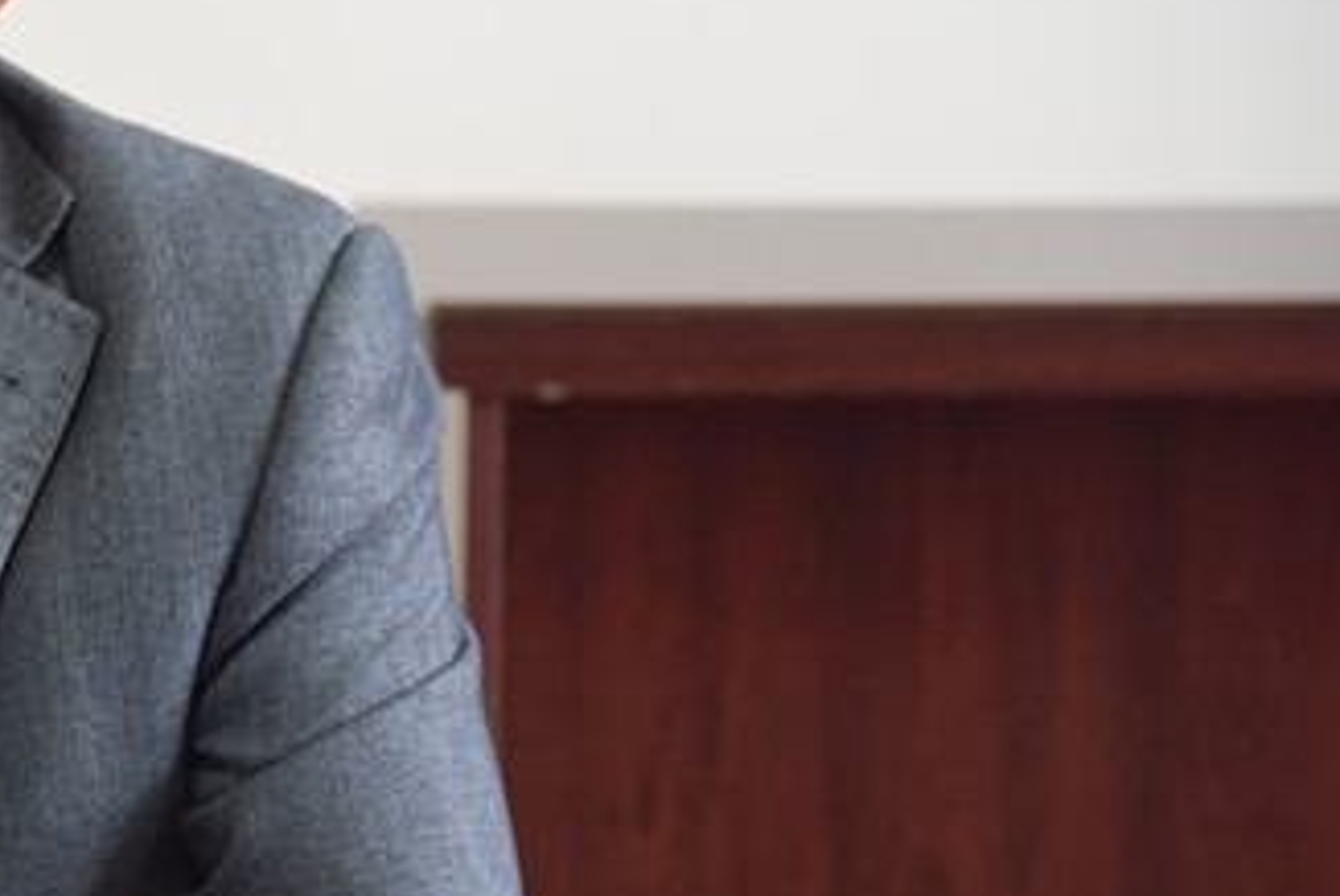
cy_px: 411
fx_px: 8680
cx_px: -271
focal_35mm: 233
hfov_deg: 8.7
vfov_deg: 5.9
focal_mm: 95
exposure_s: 1/60
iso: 3200
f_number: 4
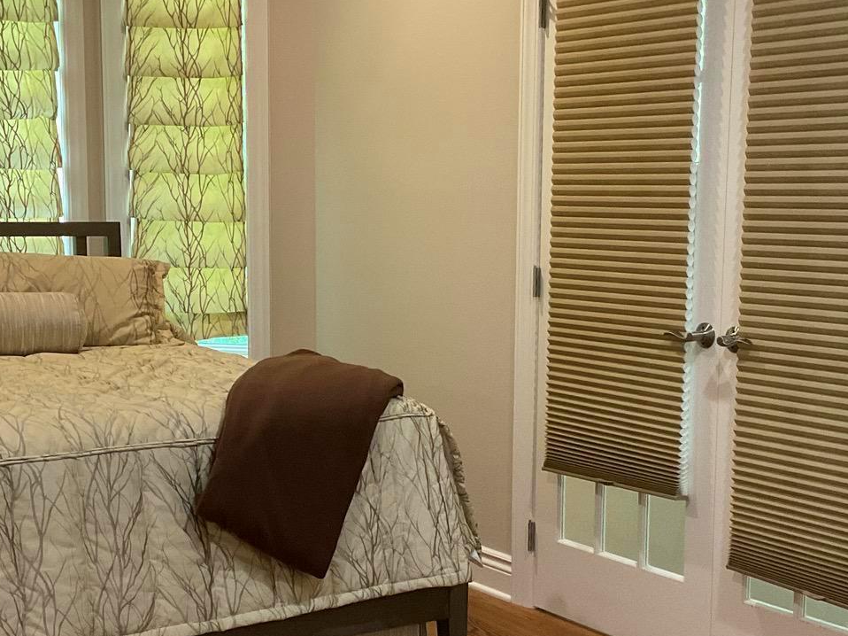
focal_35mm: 62
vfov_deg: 23.6
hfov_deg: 31.2
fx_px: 1518
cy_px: 394
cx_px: 411
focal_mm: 3
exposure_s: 1/60
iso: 160
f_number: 1.8
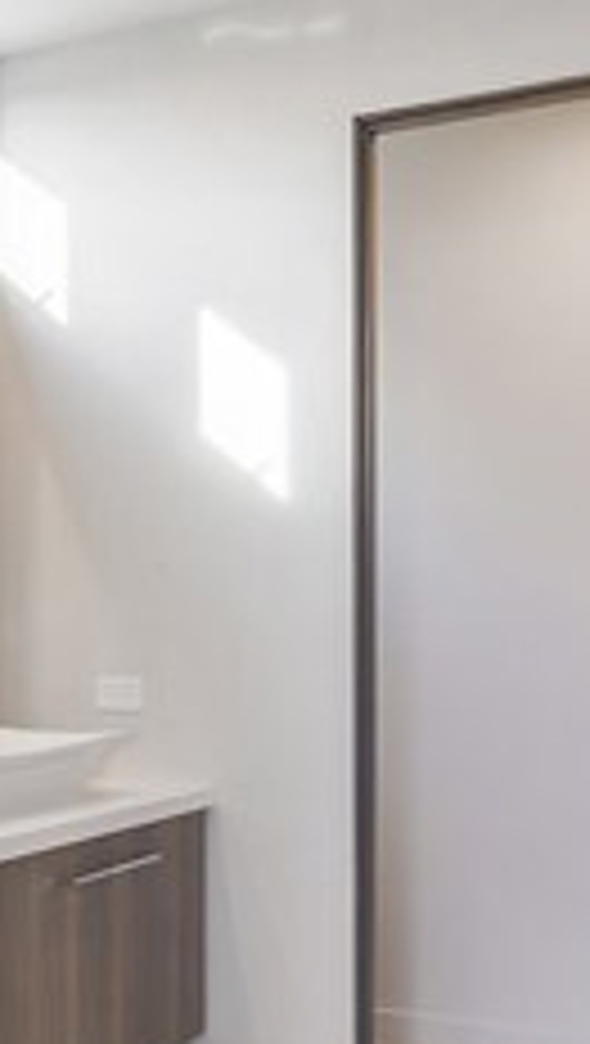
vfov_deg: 39.7
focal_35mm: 52
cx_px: 68
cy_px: 626
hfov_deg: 22.6
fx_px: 1442
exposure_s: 1/50
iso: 125
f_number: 8
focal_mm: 18
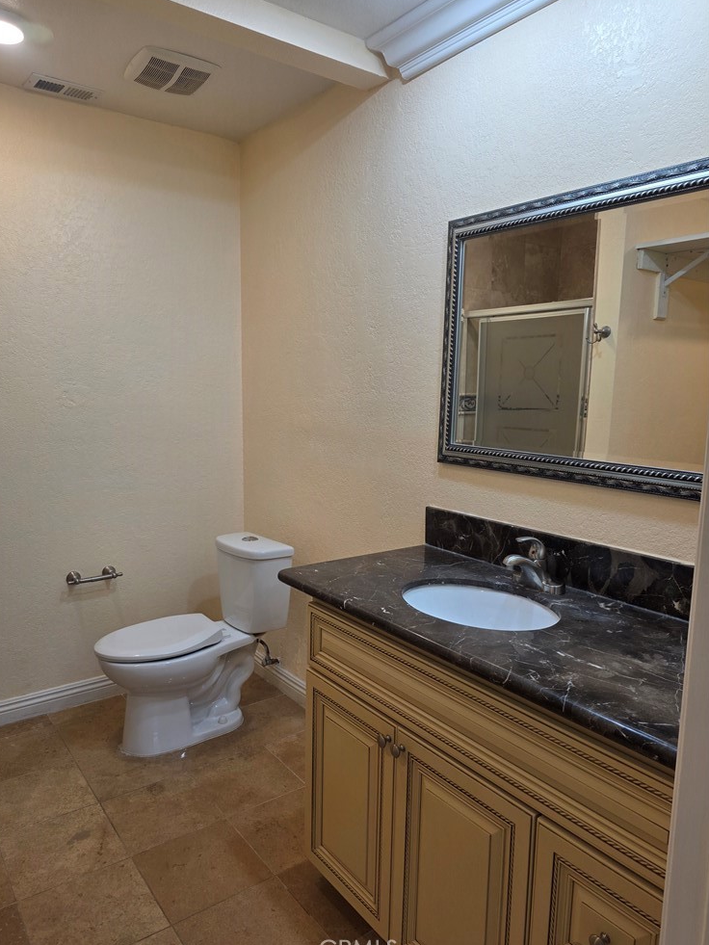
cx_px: 341
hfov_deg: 56.8
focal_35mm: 24
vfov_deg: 71.6
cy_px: 469
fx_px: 655
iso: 64
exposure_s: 1/120
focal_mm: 6.3
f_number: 1.7
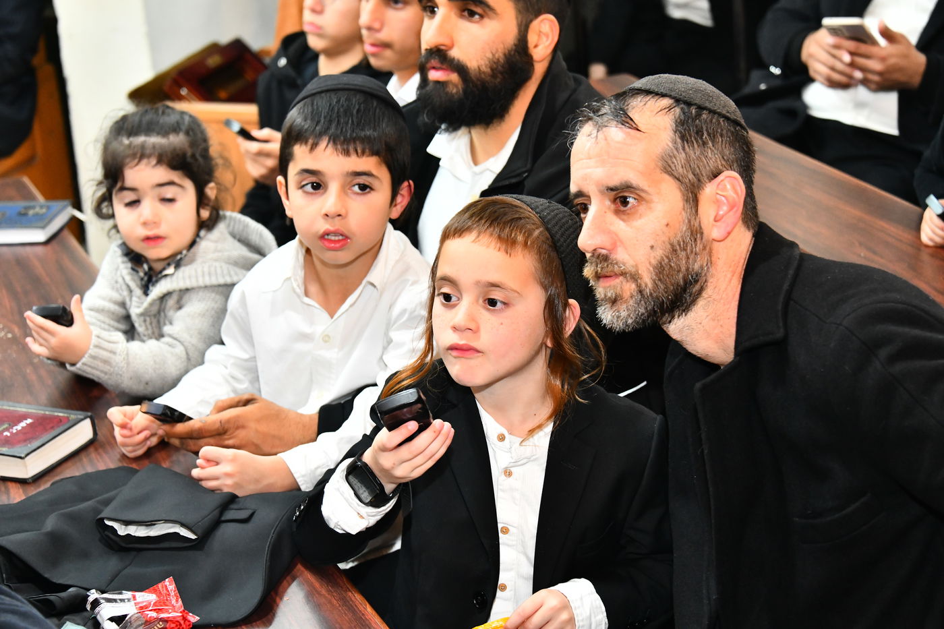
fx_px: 2228
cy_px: 314
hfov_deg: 23.9
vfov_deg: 16.1
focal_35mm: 85
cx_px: 472
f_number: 5.6
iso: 2500
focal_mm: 85
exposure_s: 1/100
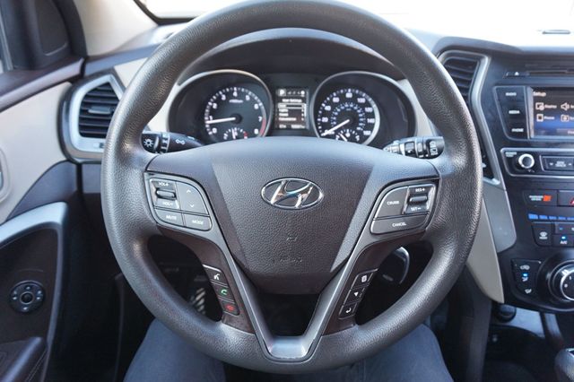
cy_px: 191
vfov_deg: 53.1
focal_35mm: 24
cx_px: 287
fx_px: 382
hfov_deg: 73.8
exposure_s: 1/60
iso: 500
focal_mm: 16
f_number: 4
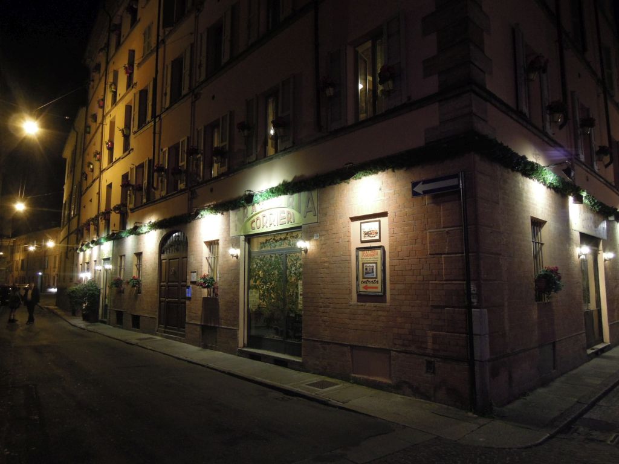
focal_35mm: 24
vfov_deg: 56.8
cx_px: 310
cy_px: 232
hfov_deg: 71.6
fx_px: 429
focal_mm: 4.3
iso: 400
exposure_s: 1/10
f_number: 2.8
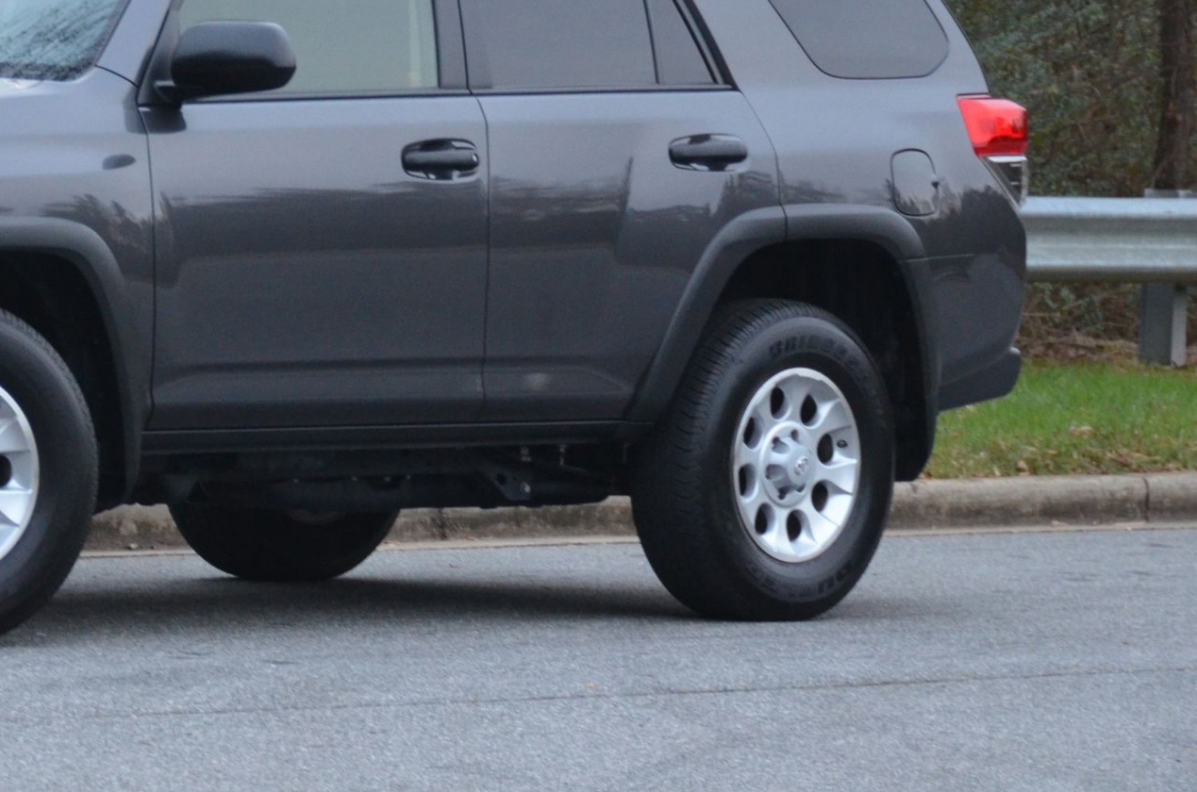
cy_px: 134
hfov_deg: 7.7
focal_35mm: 266
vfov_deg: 5.1
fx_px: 8825
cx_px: 150
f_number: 5.3
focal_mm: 90
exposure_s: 1/80
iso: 1600
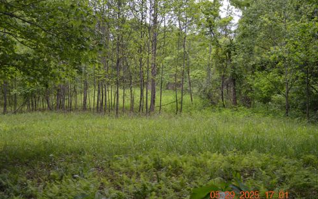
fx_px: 512
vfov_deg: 22.0
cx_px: 158
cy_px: 104
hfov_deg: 34.5
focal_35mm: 59
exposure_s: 1/125
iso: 180
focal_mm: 38
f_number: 5.6
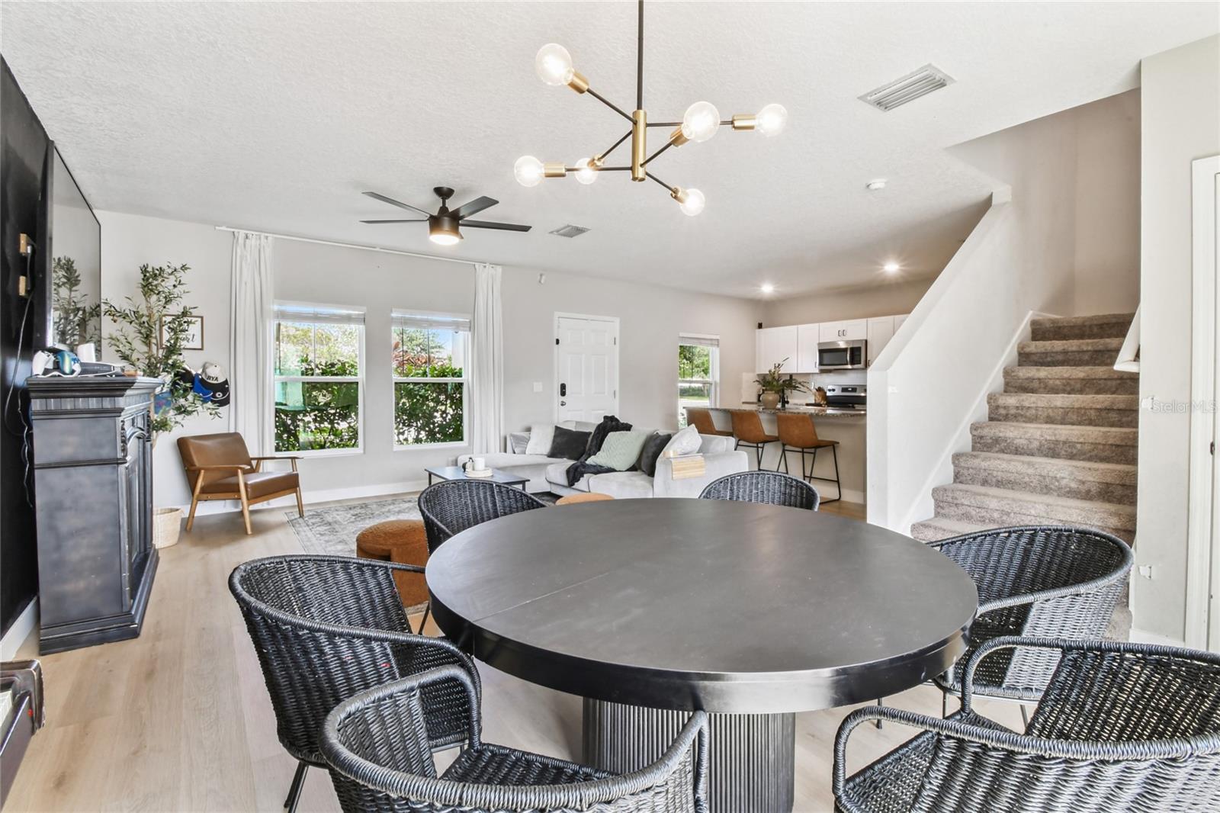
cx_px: 610
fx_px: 508
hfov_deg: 100.4
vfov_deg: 77.3
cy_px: 406
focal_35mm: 15
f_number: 22
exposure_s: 1/1.67
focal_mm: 10
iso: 100
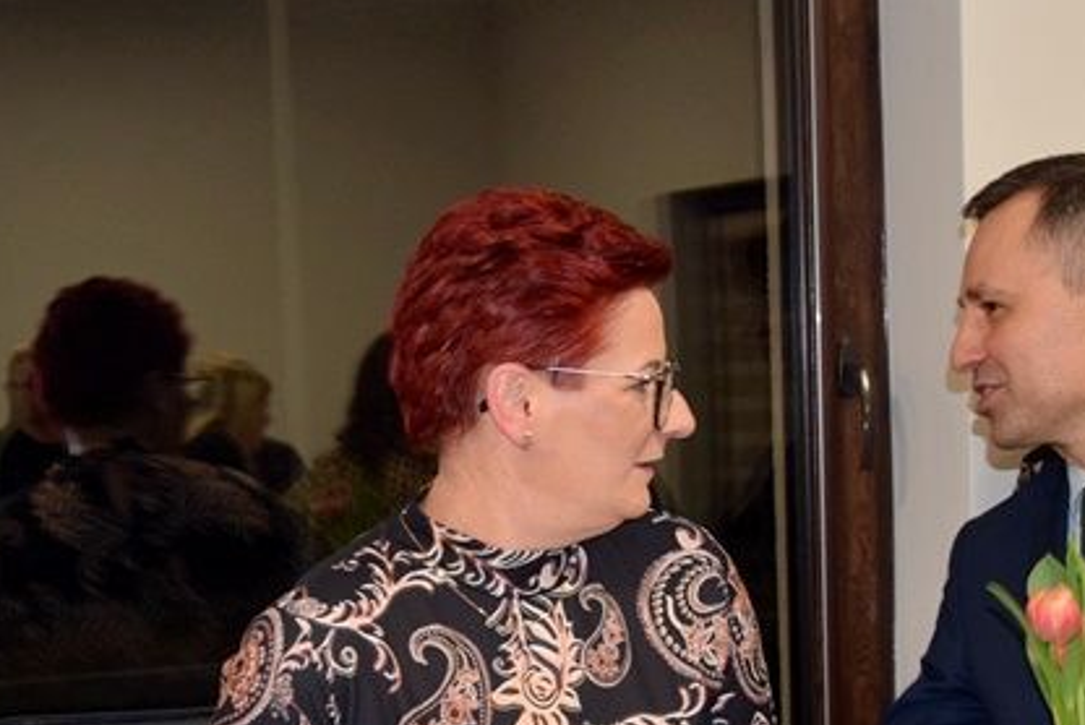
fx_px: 2445
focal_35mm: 81
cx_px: 399
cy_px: 589
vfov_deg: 16.7
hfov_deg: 24.9
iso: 800
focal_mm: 25
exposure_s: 1/80
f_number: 4.5
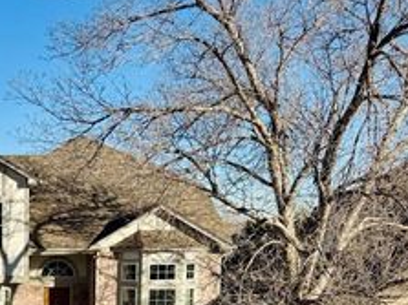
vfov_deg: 22.0
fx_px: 754
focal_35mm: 64
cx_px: 2
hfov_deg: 28.5
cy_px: 310
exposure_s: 1/4975
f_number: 1.78
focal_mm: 6.76
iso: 80
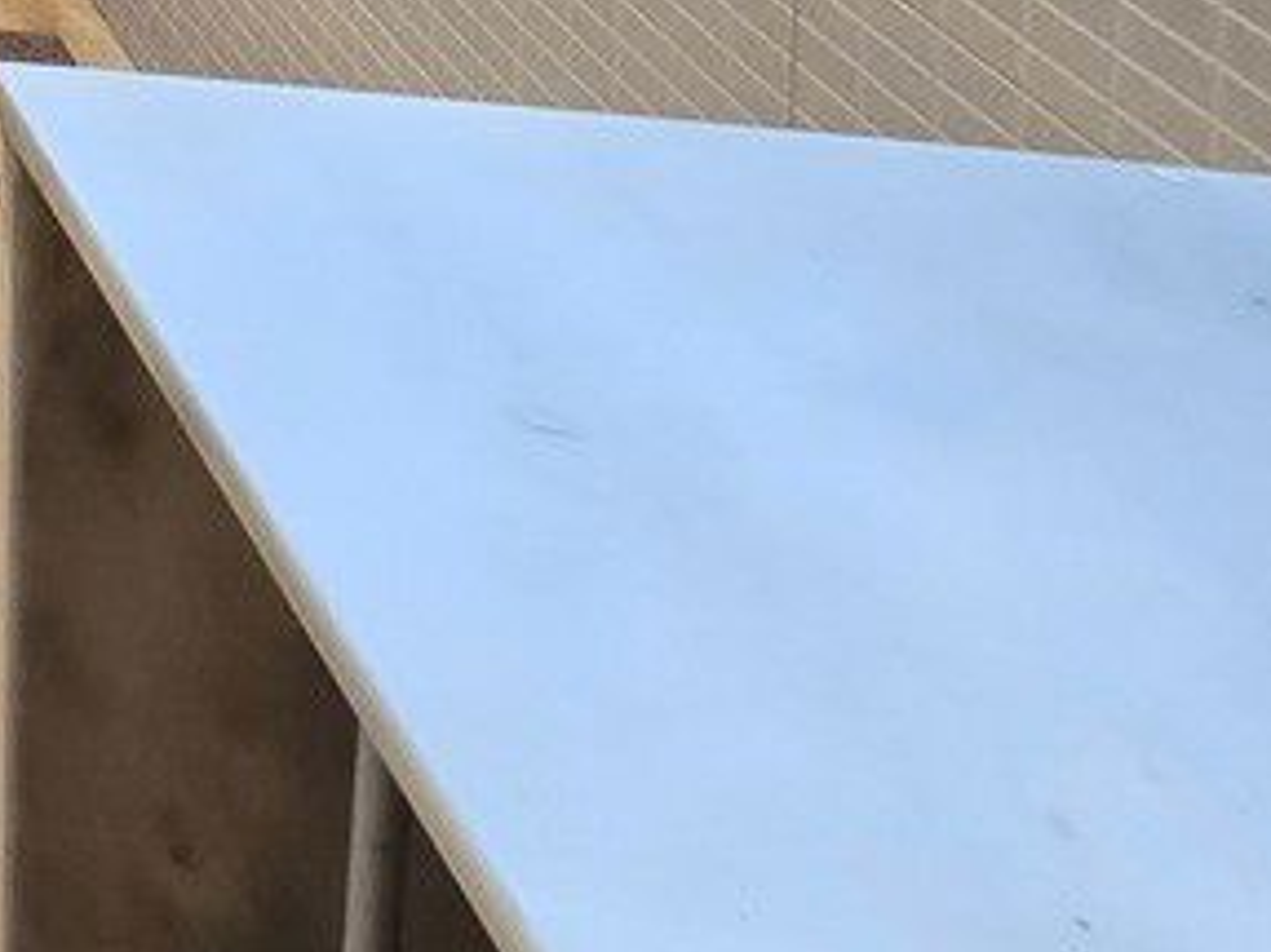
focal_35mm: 58
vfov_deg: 17.2
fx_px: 2129
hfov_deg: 17.6
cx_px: -1461
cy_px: -1027
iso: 200
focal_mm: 2.2
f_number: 2.2
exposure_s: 1/50
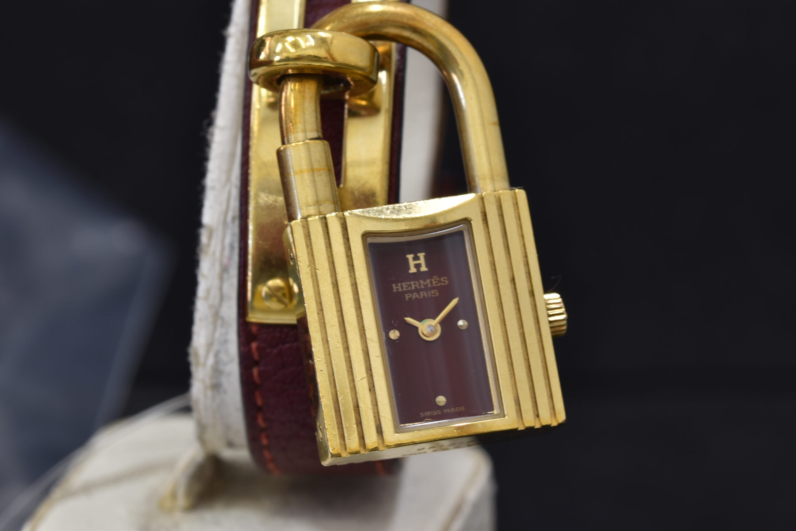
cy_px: 266
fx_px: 2985
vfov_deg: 10.2
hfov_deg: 15.2
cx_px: 398
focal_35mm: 135
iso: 100
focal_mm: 90
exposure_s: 1/4
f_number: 11
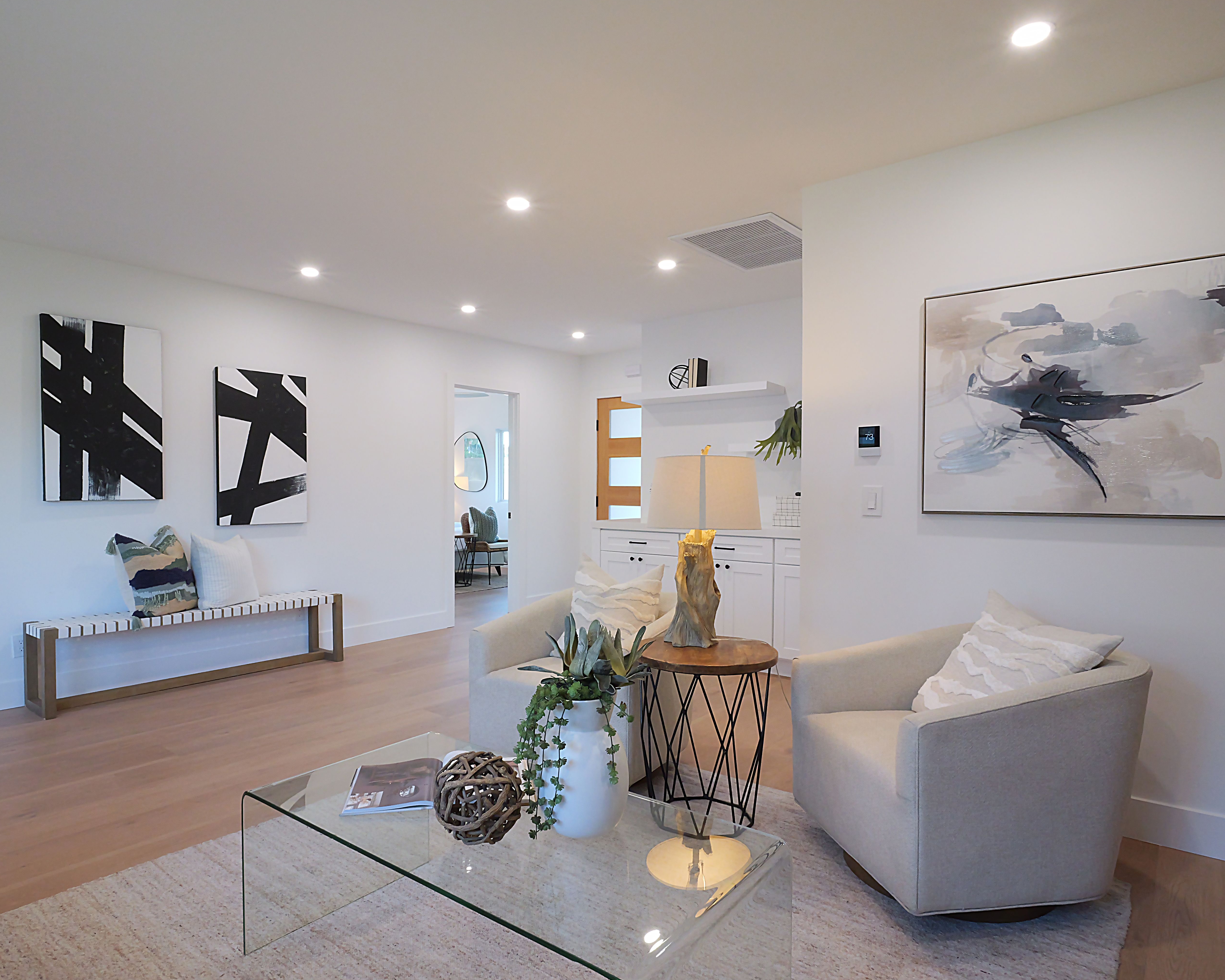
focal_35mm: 20
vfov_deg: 68.1
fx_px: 725
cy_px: 509
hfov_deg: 80.3
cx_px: 580
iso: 1600
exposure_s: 1/40
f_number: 8
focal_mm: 9
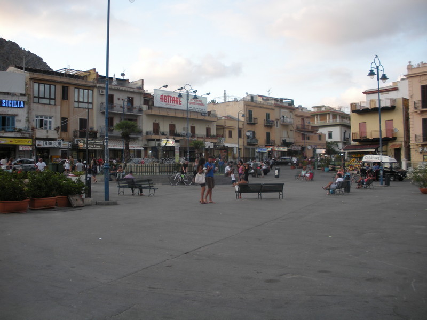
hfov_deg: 51.4
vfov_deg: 39.7
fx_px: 444
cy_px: 160
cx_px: 214
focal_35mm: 36
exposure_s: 1/69.4
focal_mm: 6.3
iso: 64
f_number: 3.5
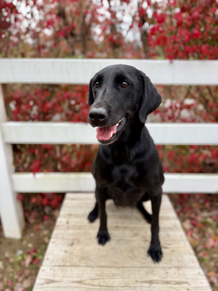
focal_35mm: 24
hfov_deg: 56.8
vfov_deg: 71.6
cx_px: 109
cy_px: 146
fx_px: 202
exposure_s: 1/121
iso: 80
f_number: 1.78
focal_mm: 6.76
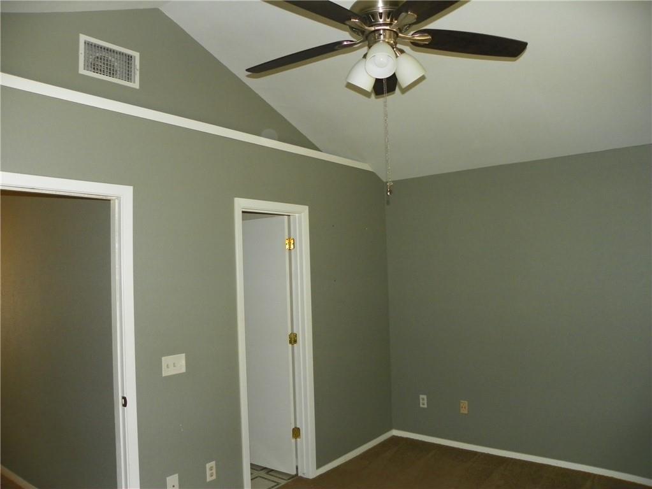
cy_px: 244
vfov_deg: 53.1
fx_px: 490
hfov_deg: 67.3
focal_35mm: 26
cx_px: 326
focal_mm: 4.6
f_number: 2.8
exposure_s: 1/30
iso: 200
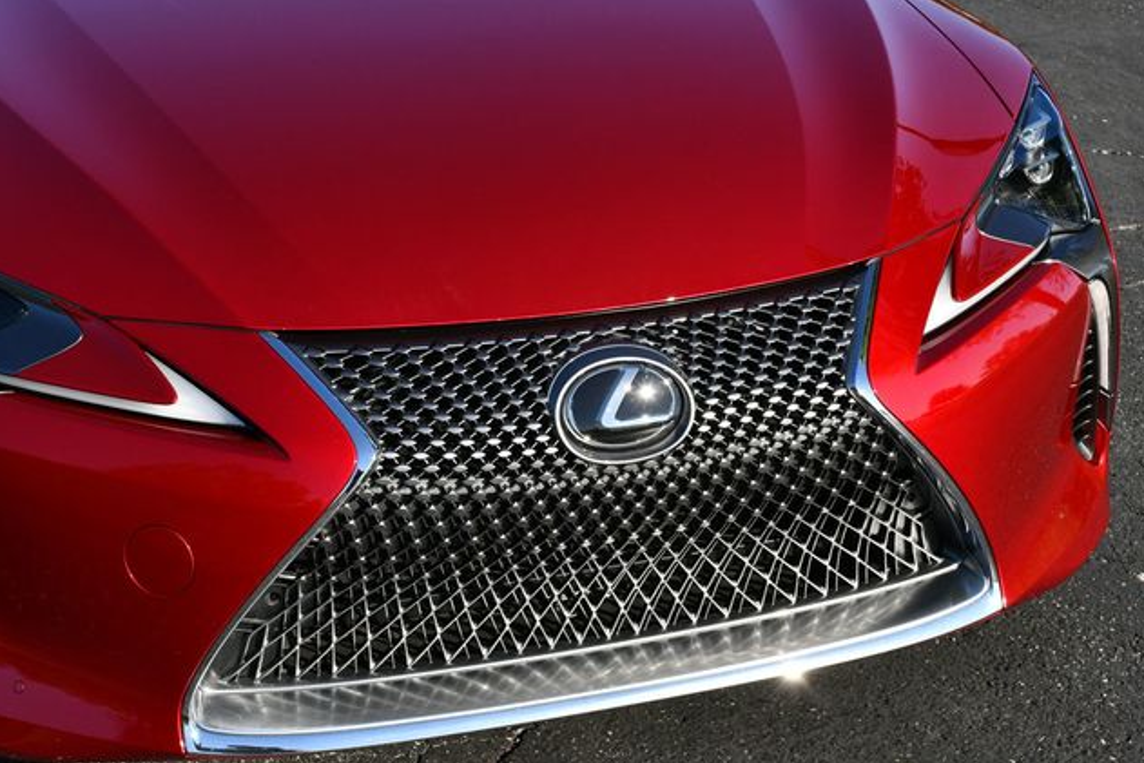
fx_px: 2066
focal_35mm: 65
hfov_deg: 31.0
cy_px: 384
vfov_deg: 20.9
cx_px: 573
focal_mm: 32
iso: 125
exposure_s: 1/250
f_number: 8
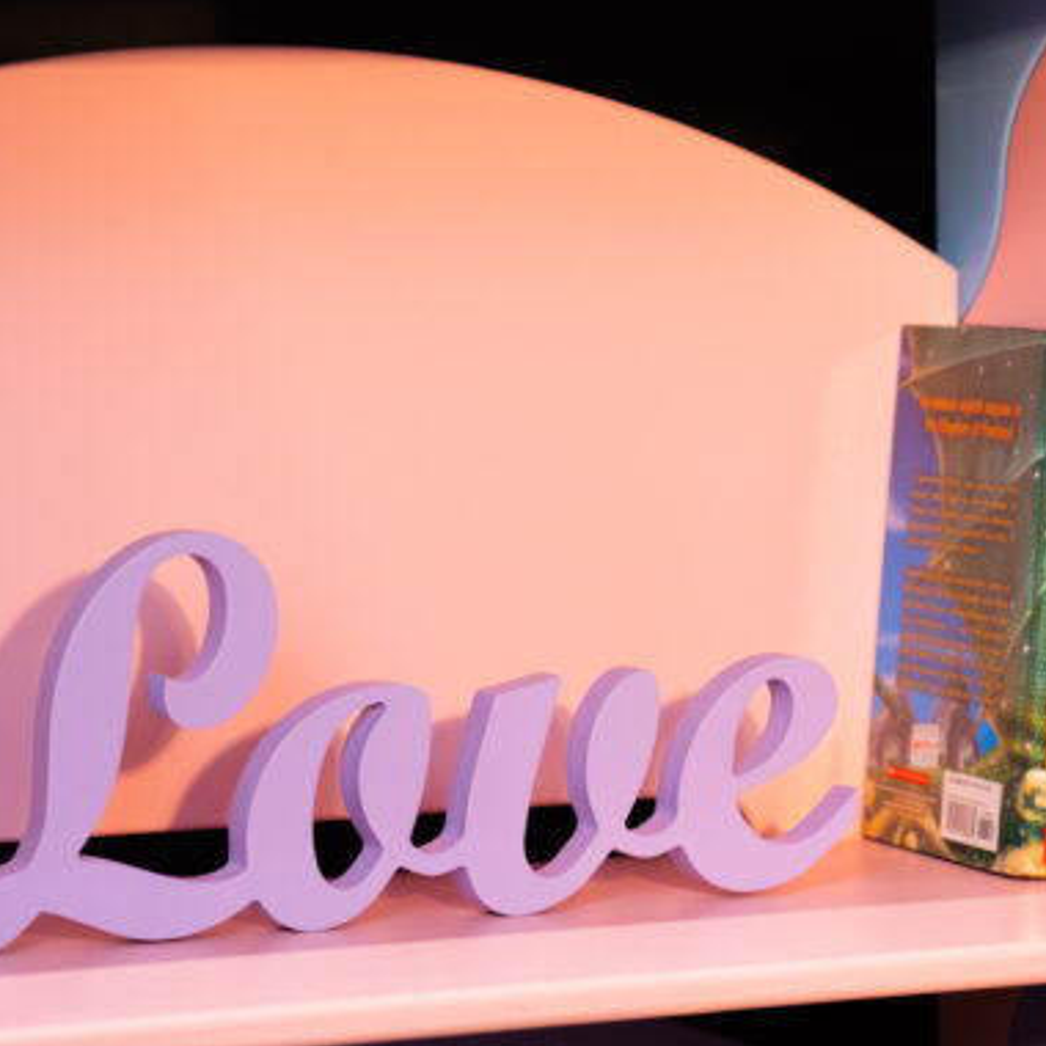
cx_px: 512
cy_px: 636
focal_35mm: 139
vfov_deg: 12.6
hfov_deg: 12.6
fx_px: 4752
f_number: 4
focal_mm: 69
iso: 800
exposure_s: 1/125
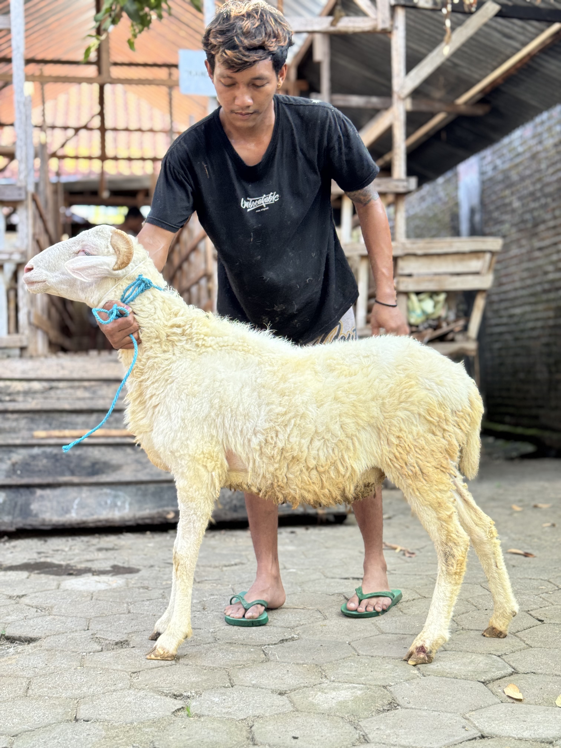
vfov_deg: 39.7
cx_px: 280
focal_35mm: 48
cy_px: 374
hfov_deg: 30.3
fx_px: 1037
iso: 100
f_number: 1.78
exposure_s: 1/71
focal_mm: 6.76
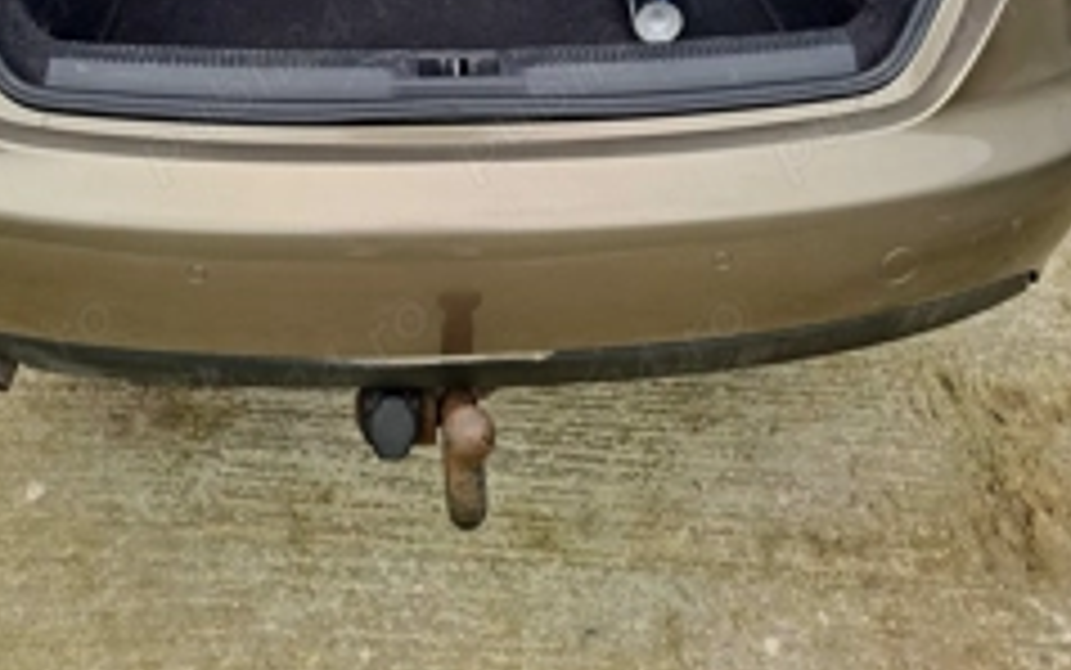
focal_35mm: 41
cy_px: -207
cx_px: 441
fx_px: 1197
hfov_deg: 48.0
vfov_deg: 26.4
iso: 50
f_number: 1.8
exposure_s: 1/256
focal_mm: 5.54
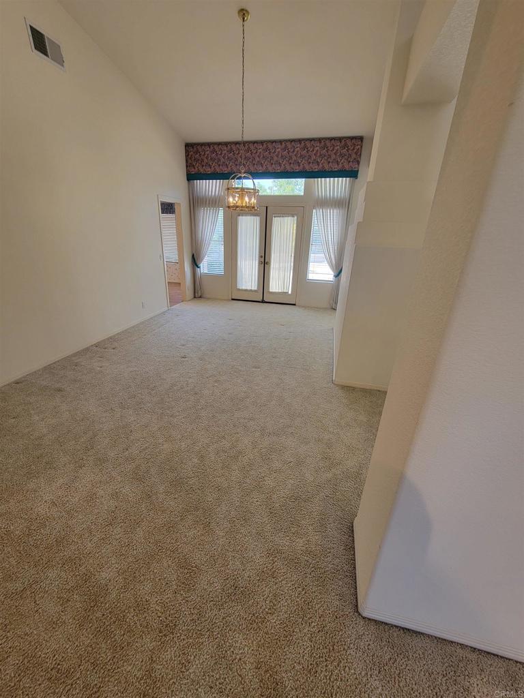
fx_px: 262
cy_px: 349
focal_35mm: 13
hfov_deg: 89.9
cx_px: 262
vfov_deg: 106.2
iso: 100
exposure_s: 1/60
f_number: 2.2
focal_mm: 2.2
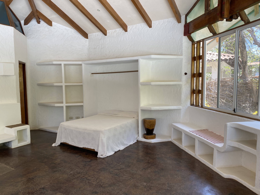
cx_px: 130
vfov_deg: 53.1
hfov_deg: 67.3
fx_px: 195
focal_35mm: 26
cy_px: 98
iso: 32
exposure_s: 1/146
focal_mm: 4.25
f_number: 1.8
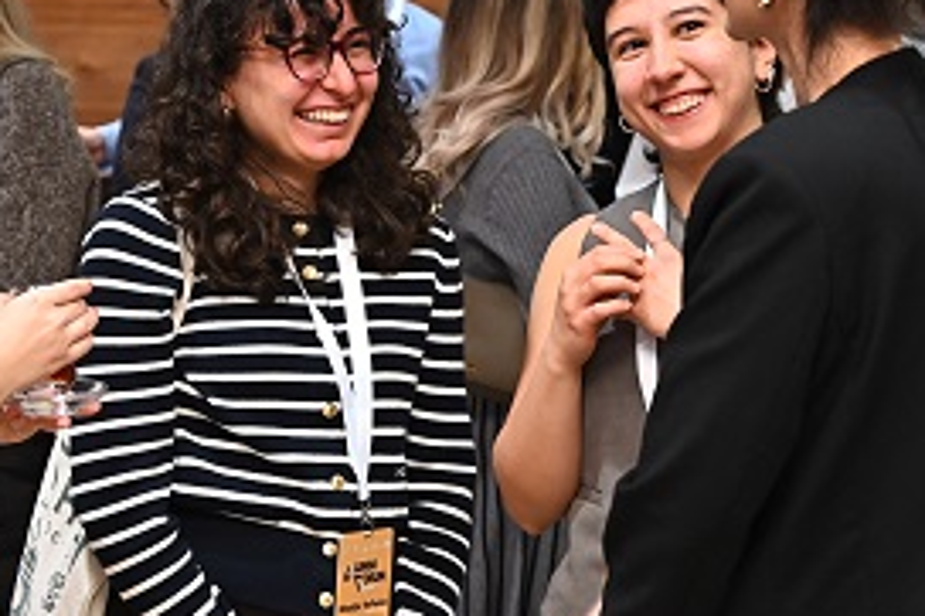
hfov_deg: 18.7
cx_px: 367
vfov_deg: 12.5
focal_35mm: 109
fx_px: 2799
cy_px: 194
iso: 2500
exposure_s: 1/160
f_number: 4.5
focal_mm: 54
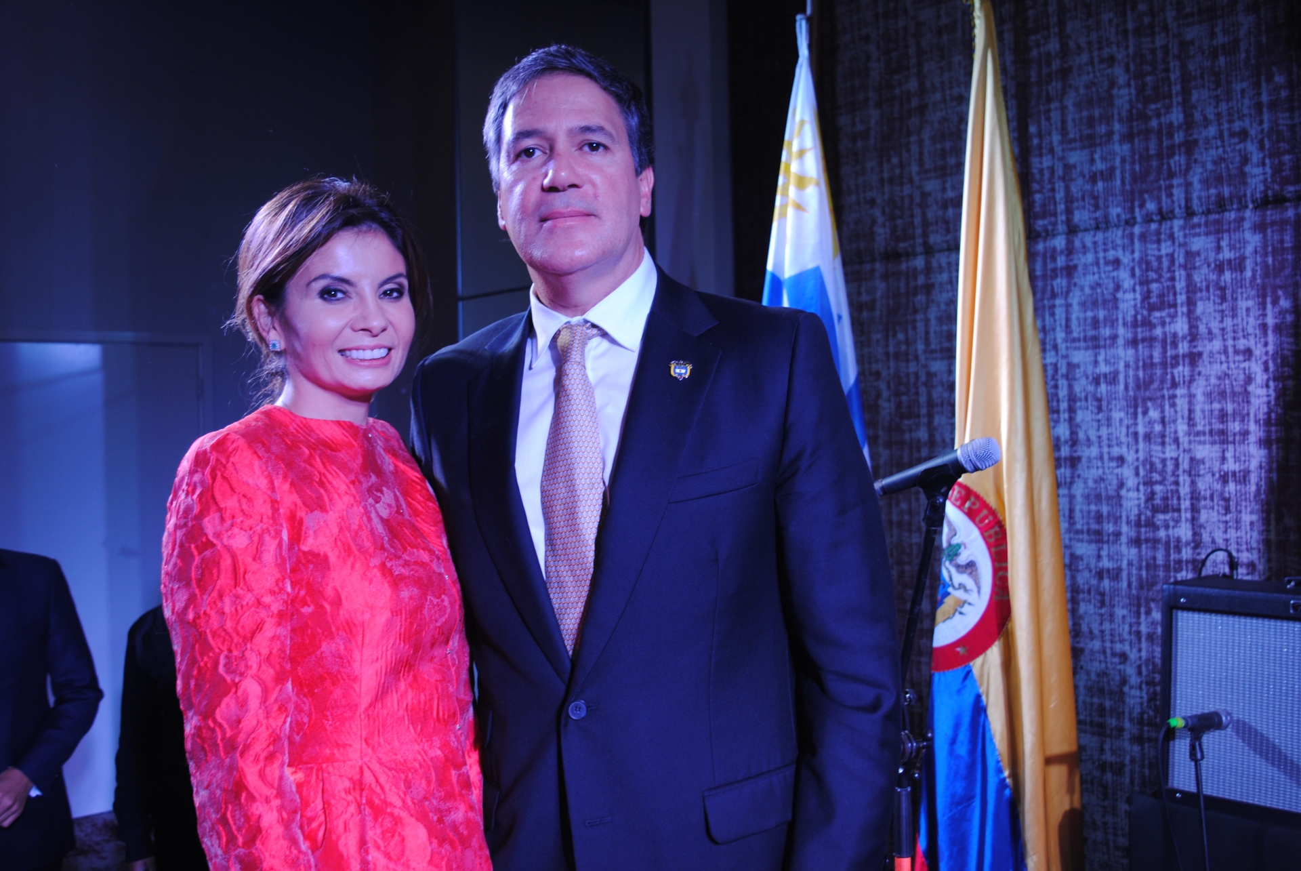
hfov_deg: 53.1
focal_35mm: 36
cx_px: 650
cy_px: 436
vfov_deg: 37.0
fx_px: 1302
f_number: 4
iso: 200
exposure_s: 1/60
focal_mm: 24
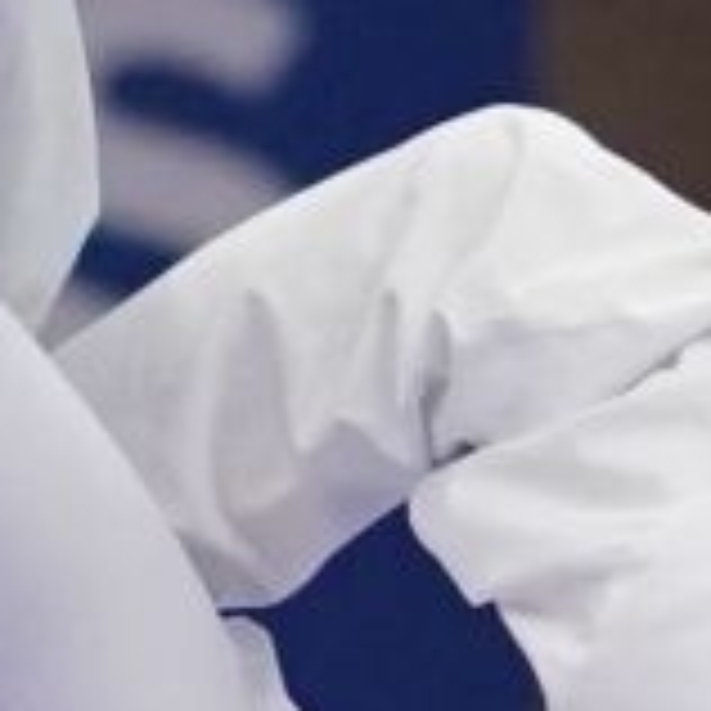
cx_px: -486
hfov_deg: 1.5
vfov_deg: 1.5
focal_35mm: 1144
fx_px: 26584
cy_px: 1296
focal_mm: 79
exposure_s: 1/1000
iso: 3200
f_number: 2.8
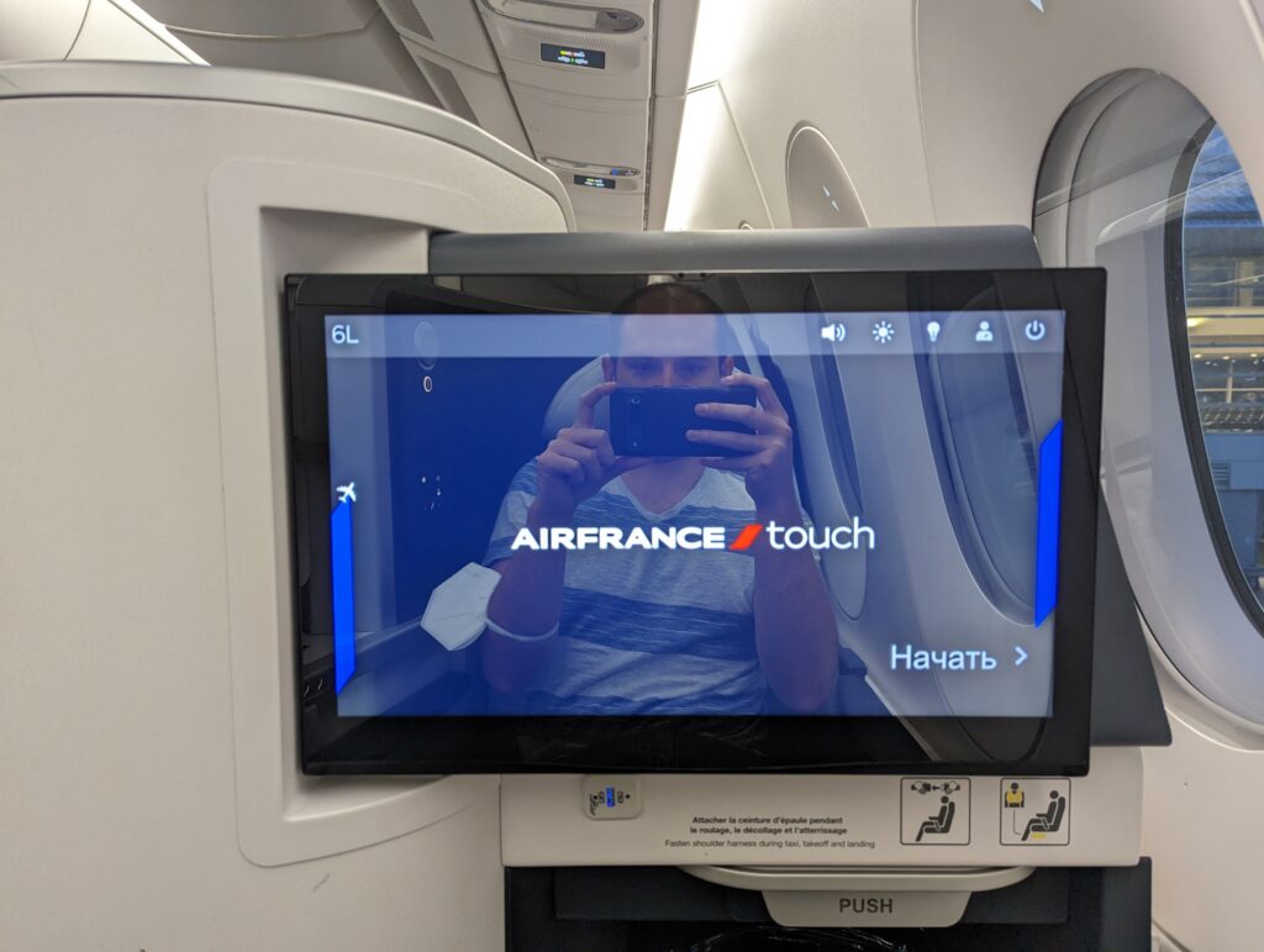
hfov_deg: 71.5
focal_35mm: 24
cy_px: 476
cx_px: 632
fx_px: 878
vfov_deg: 56.9
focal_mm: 6.81
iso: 105
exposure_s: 1/23.7
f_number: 1.85
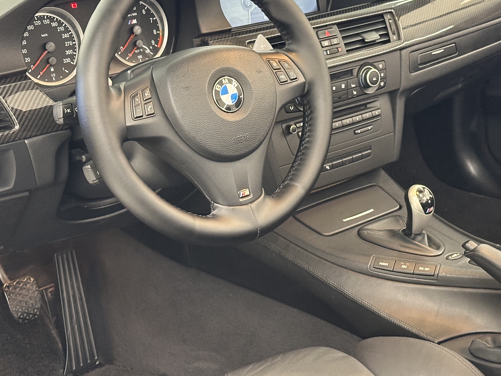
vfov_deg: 20.0
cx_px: 295
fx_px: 1056
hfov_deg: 26.6
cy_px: 102
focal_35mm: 73
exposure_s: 1/25
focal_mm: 6.86
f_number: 1.78
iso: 500
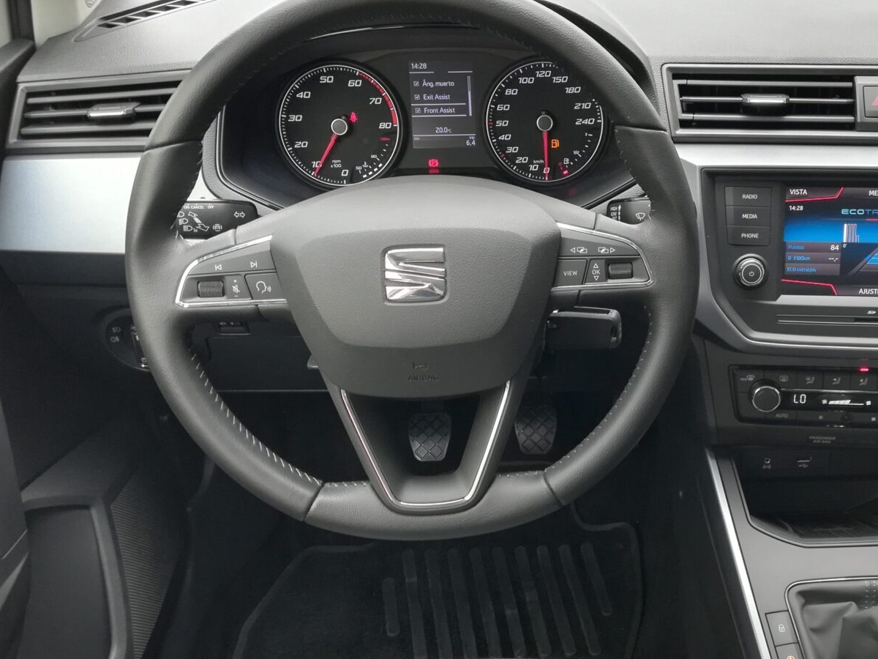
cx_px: 591
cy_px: 364
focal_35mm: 39
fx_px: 989
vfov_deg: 36.8
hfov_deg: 47.0
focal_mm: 3.83
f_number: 2.2
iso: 80
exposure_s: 1/100
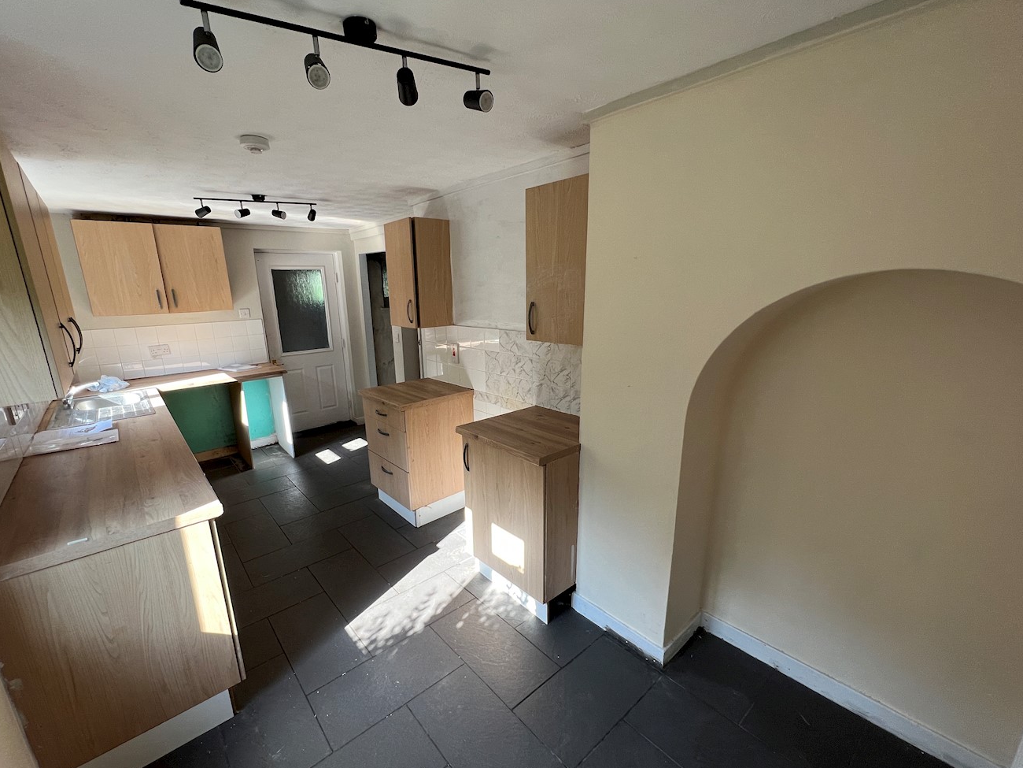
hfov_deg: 102.0
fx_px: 414
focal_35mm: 14
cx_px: 486
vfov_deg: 85.6
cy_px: 405
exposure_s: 1/99
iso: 80
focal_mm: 1.57
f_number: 1.8
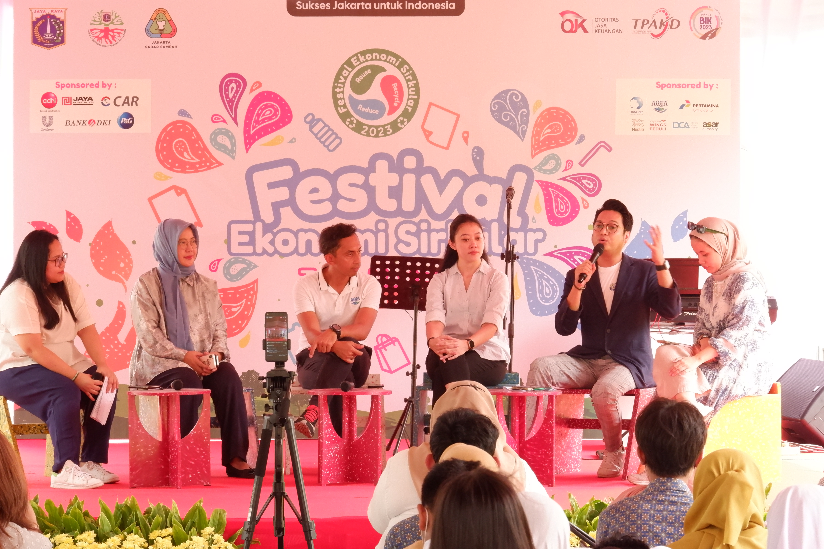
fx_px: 3685
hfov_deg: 12.8
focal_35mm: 161
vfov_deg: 8.5
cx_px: 412
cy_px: 274
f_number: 14
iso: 3200
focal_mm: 107.3
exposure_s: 1/60
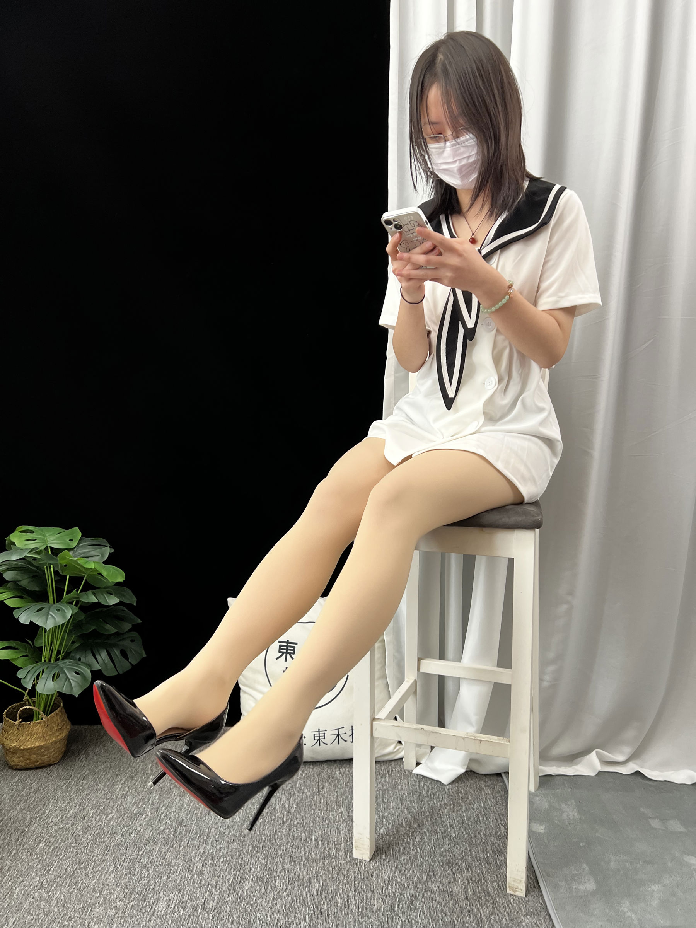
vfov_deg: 67.3
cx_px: 348
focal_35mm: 26
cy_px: 464
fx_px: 697
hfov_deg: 53.1
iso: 125
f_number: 1.5
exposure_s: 1/105
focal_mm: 5.7
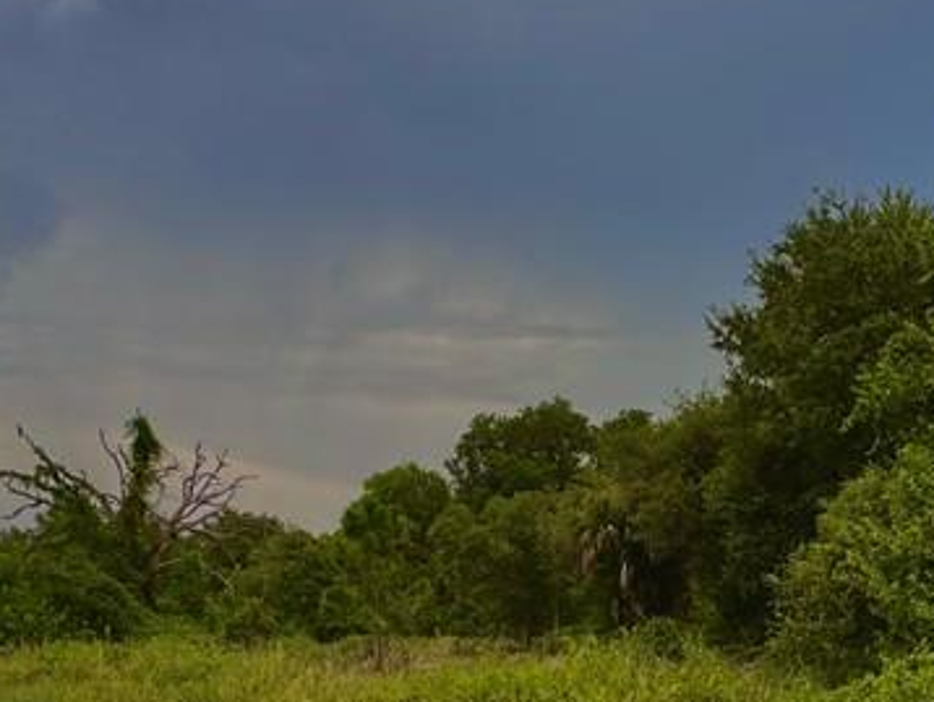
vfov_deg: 33.4
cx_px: 597
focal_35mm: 40
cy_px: 679
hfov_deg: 46.3
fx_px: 1080
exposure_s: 1/99
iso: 50
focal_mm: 2.22
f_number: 2.2
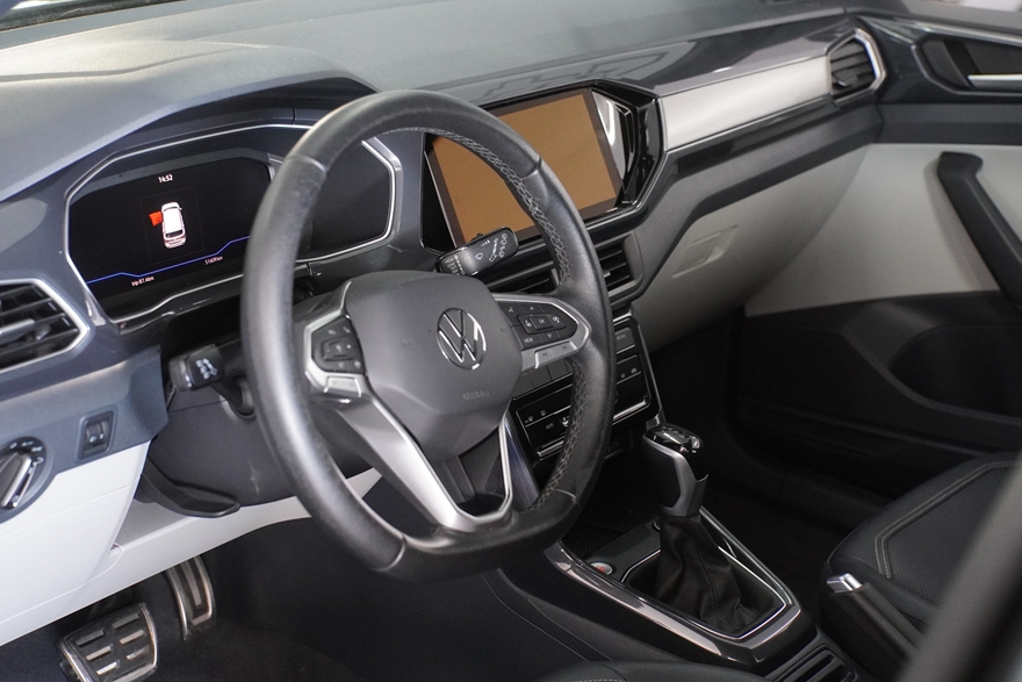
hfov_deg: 34.6
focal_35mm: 58
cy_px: 314
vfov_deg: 23.5
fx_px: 1635
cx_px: 431
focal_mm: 33
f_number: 2.8
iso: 2500
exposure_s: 1/160
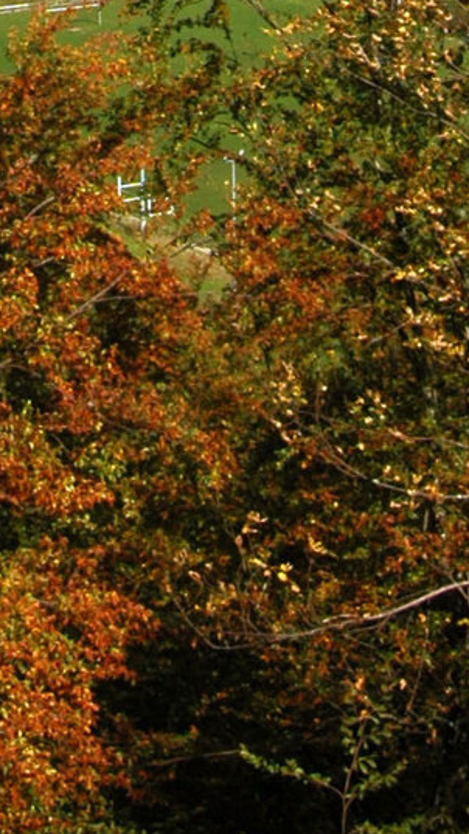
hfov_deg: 6.6
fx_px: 4046
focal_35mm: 183
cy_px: -1006
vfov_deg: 10.5
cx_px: -135
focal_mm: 26
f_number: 9
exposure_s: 1/320
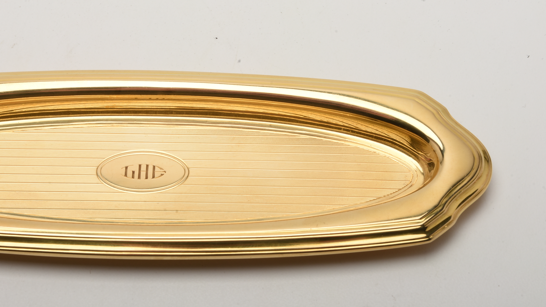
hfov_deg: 24.3
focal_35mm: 88
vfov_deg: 13.8
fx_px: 1267
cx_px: 271
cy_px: 141
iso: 100
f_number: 22
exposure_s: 1/160
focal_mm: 55
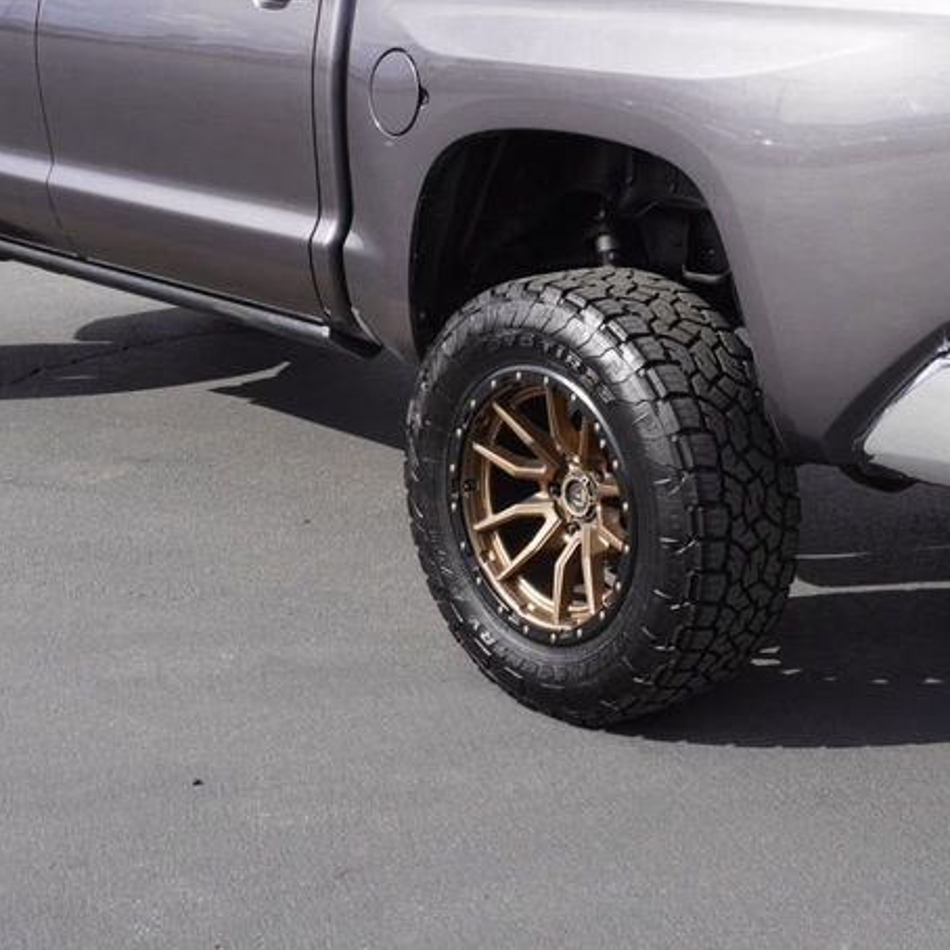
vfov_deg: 24.7
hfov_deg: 24.9
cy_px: 243
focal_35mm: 69
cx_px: 632
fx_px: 2142
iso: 100
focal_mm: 24
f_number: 9
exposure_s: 1/125
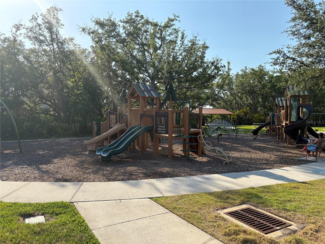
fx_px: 244
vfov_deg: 53.1
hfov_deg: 67.3
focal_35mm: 26
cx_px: 162
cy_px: 122
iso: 64
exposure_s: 1/3125
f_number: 1.6
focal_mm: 5.96
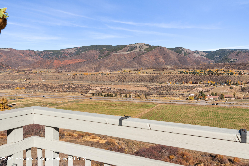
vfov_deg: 42.4
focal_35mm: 31
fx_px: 214
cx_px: 124
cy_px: 83
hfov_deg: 60.3
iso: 100
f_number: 8
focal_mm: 31
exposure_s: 1/320
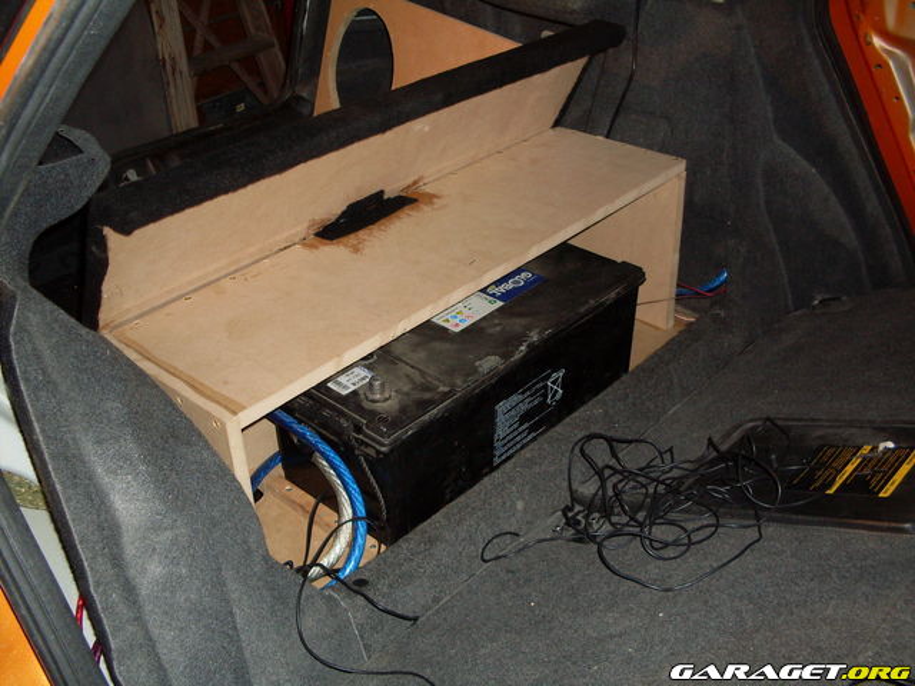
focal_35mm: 38
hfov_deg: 49.0
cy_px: 343
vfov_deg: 37.7
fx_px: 1004
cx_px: 458
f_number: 2.8
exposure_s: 1/45
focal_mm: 6.3
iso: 100
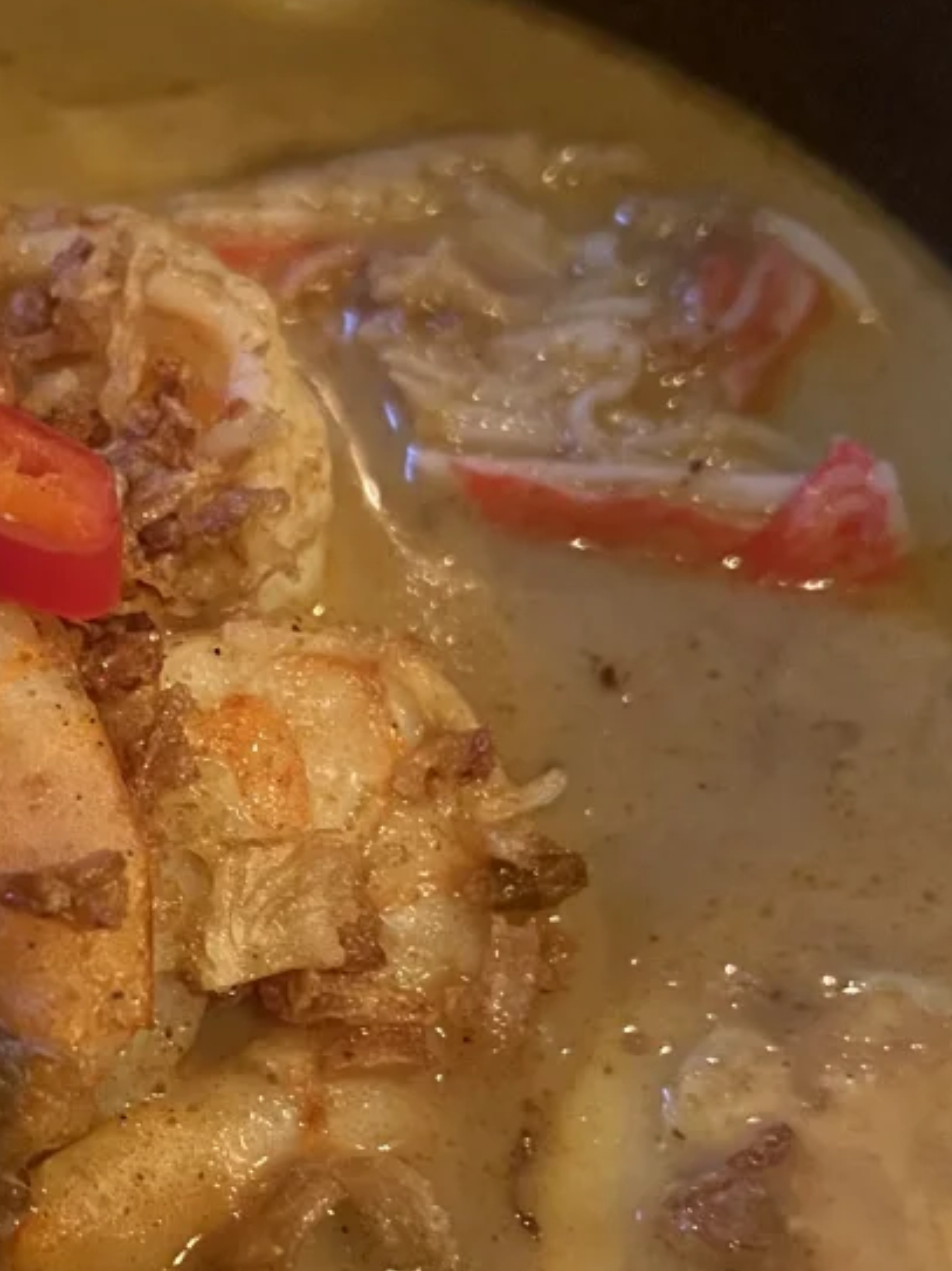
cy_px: 925
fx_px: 2531
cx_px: -51
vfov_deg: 27.8
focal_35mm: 69
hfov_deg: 20.5
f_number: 1.5
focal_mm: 5.7
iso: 640
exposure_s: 1/40
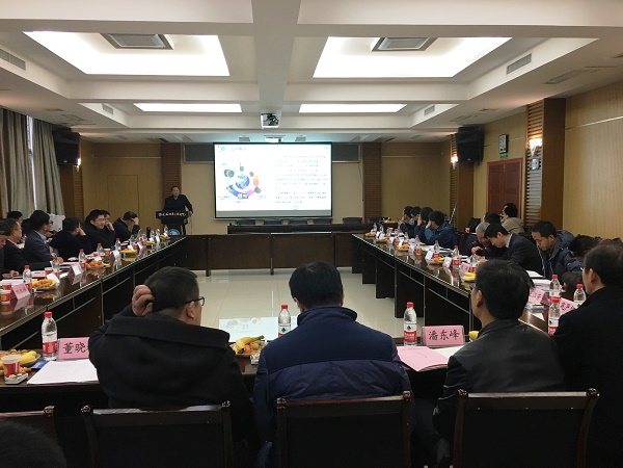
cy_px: 234
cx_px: 312
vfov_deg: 48.2
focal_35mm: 29
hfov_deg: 61.7
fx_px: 522
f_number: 2.2
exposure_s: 1/33
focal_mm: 4.15
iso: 125
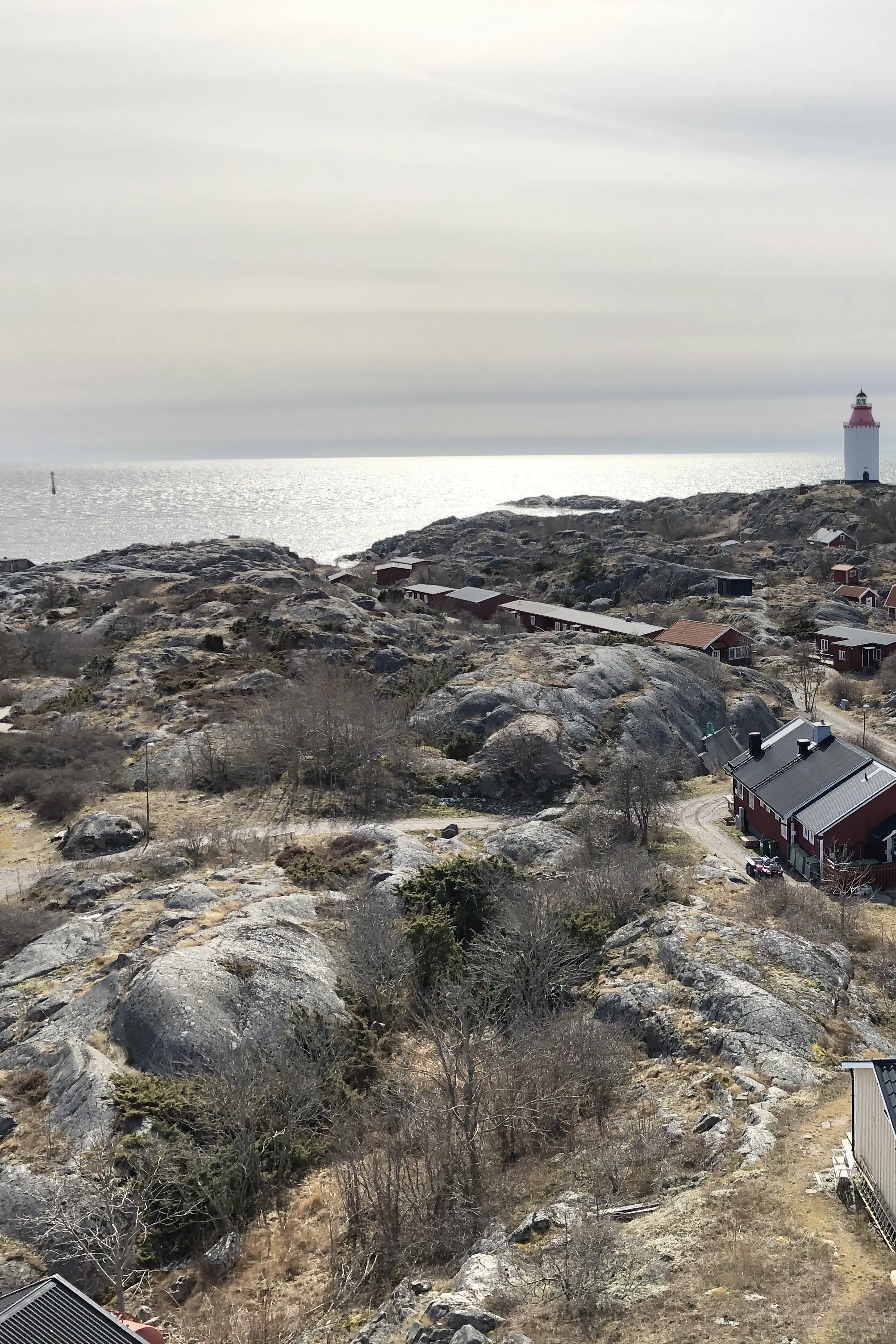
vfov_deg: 49.6
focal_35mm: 39
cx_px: 773
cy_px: 670
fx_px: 1456
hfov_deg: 32.8
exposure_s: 1/1000
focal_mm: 4
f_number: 1.8
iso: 20
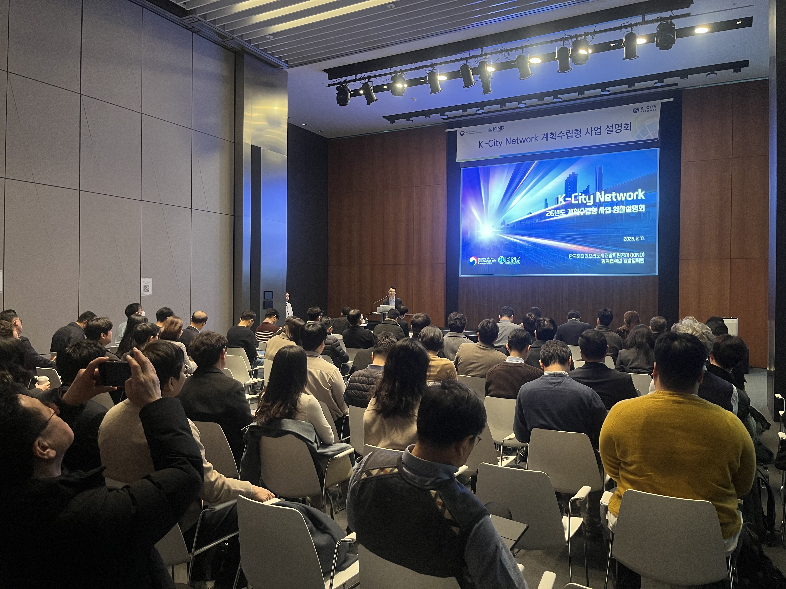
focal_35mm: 26
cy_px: 294
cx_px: 393
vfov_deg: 53.1
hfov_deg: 67.3
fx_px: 590
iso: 125
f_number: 1.6
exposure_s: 1/63
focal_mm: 5.1
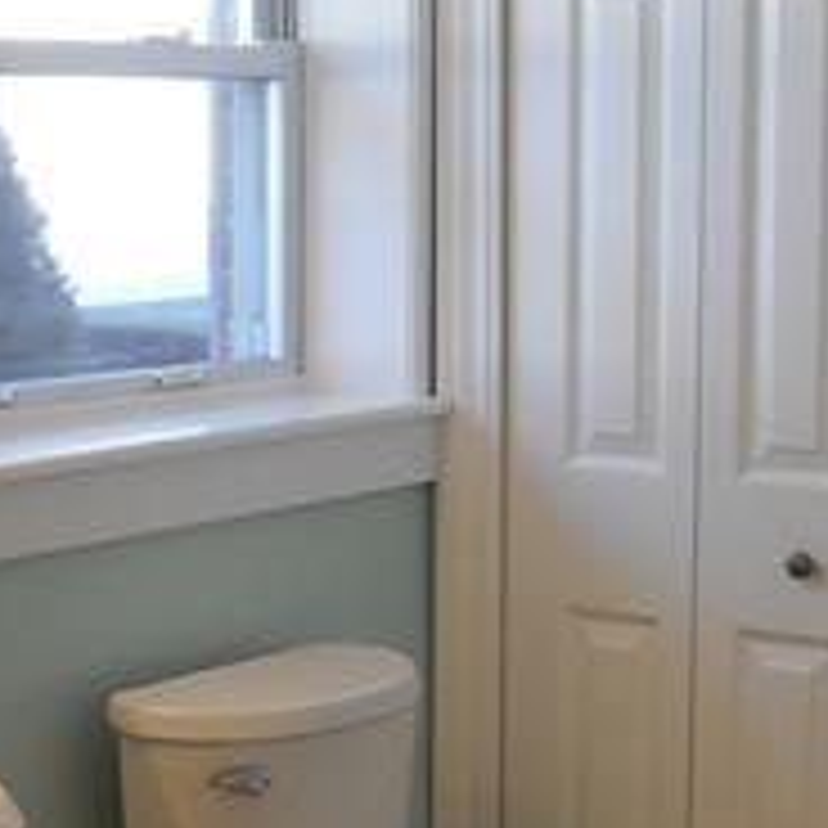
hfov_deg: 17.3
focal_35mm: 100
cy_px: 576
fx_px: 2706
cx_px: 198
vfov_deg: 17.3
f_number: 3.4
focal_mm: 4.7
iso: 80
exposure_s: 1/40
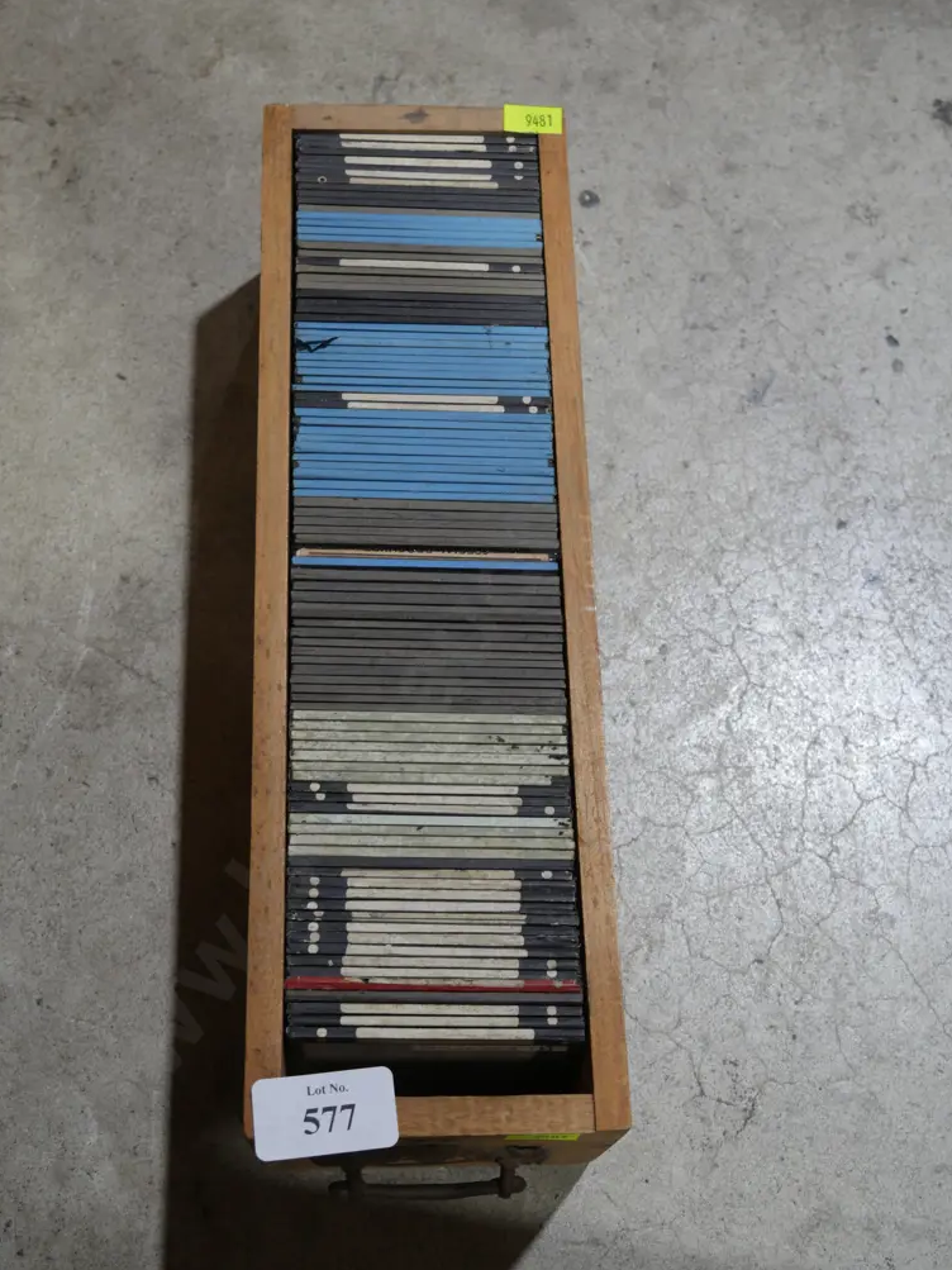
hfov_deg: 30.9
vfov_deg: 40.4
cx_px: 474
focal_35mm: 47
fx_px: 1724
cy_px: 624
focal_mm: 23
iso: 320
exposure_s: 1/60
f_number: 5.1
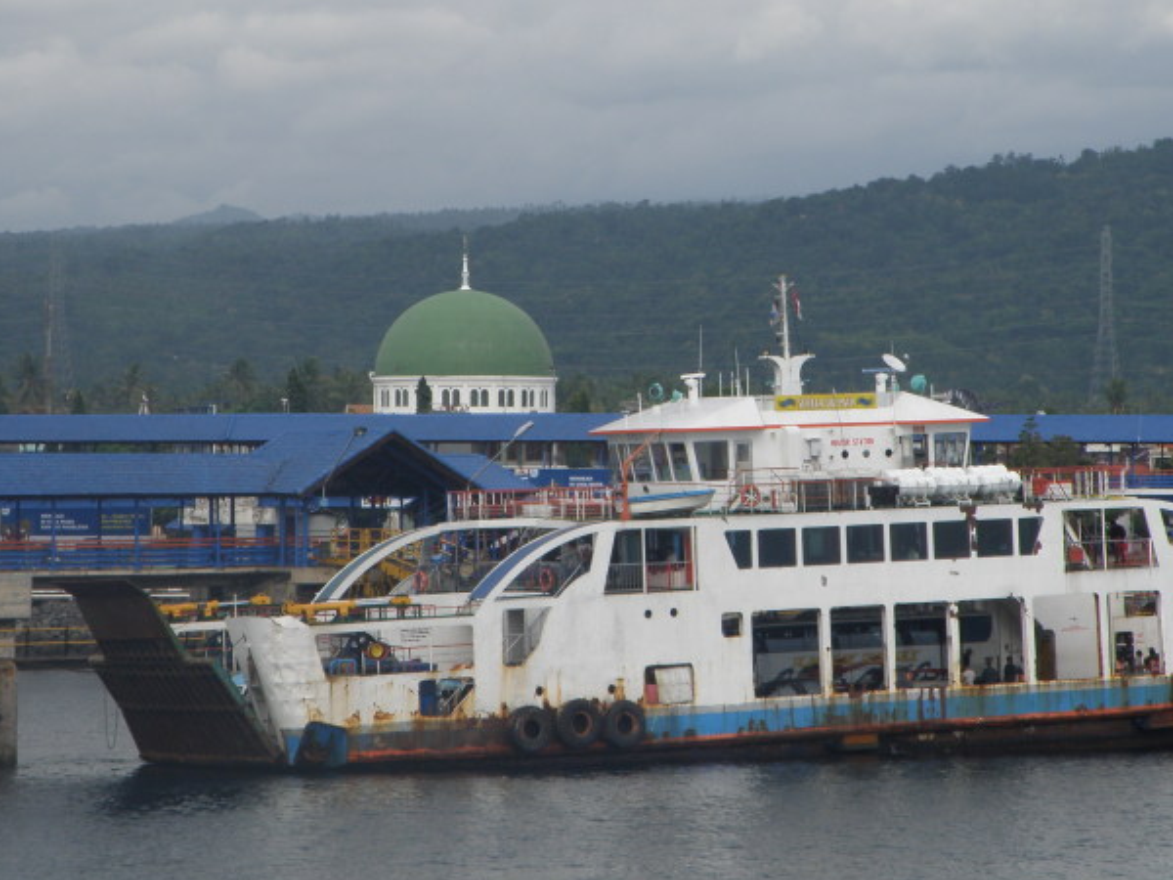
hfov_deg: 11.8
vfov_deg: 8.8
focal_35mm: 168
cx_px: 768
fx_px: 5693
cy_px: 348
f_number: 5.6
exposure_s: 1/320
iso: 64
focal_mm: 22.39
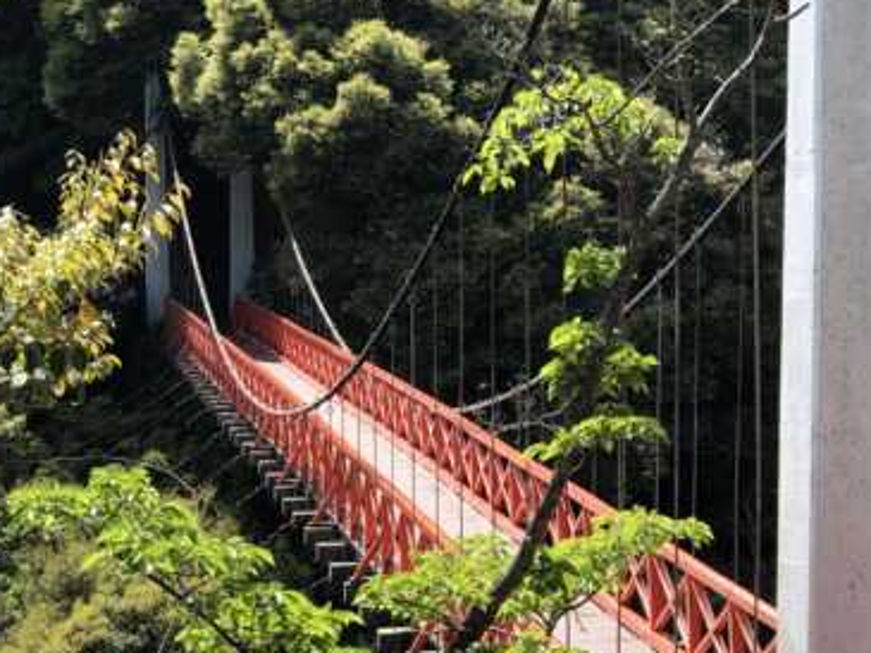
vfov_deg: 11.8
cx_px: 542
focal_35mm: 125
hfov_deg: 15.7
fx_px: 3146
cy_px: 546
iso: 20
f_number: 2.8
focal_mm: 6.6
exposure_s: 1/335
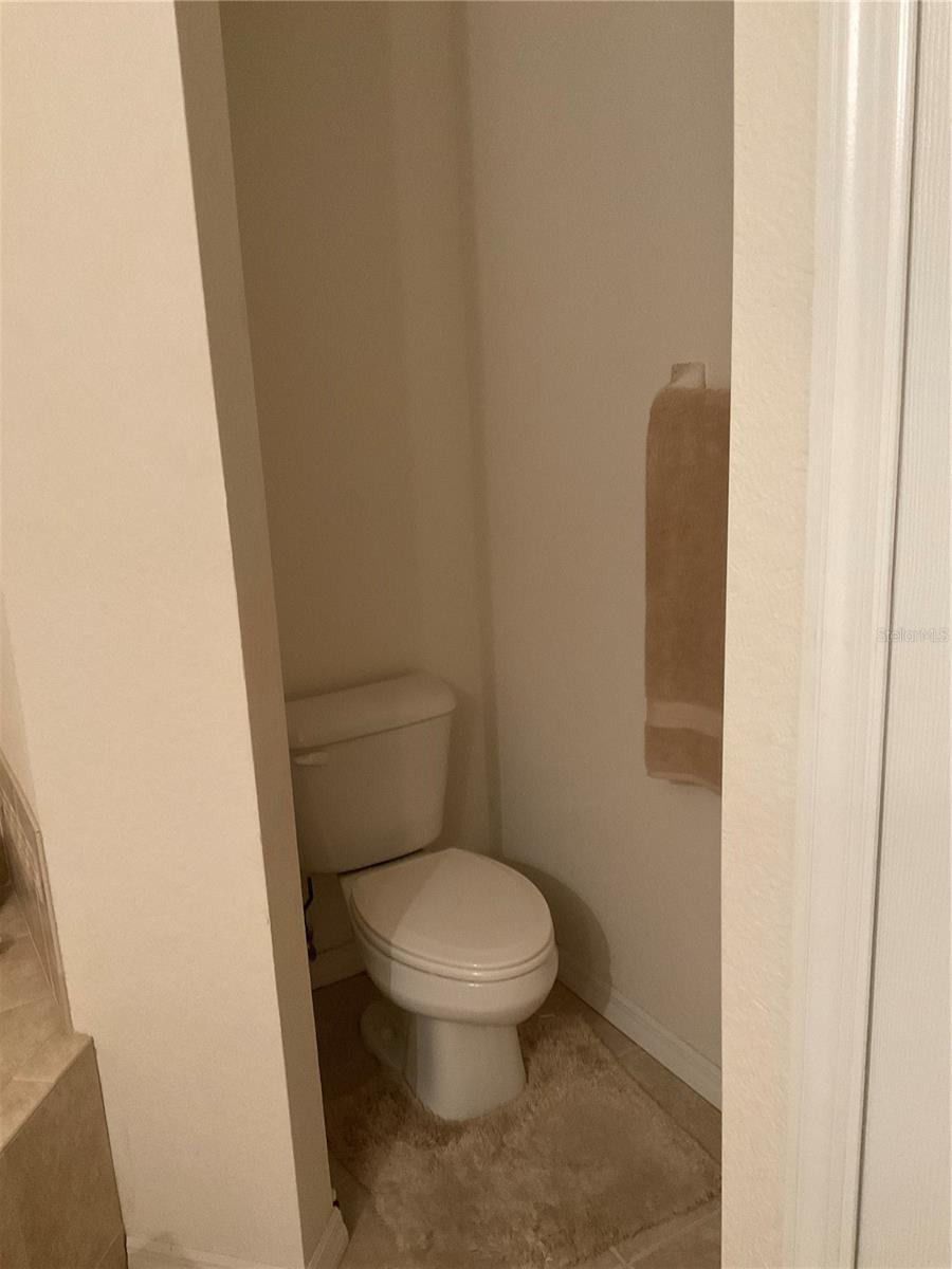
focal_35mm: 29
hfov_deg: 48.2
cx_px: 476
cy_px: 634
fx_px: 1063
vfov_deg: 61.7
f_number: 1.8
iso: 250
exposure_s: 1/60
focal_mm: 3
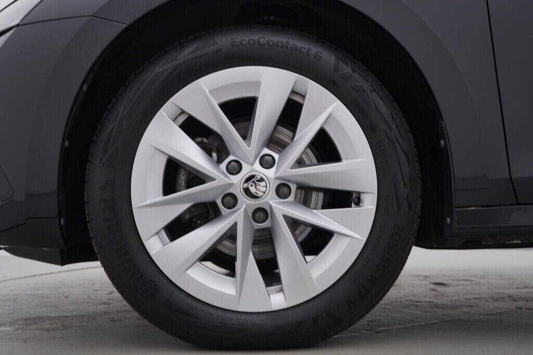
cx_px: 266
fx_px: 533
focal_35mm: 36
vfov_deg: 36.9
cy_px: 178
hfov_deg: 53.1
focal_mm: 24
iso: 125
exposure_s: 1/100
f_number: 4.5
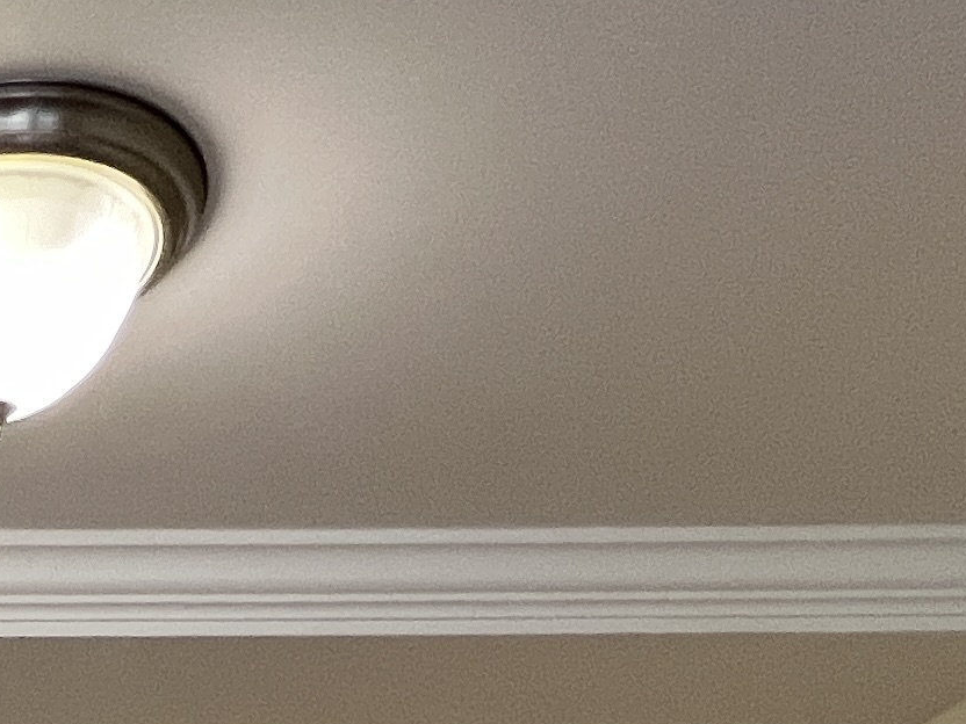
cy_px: 1716
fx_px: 1758
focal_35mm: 63
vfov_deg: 14.9
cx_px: -291
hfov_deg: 26.2
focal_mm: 1.57
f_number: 1.8
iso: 125
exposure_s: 1/120
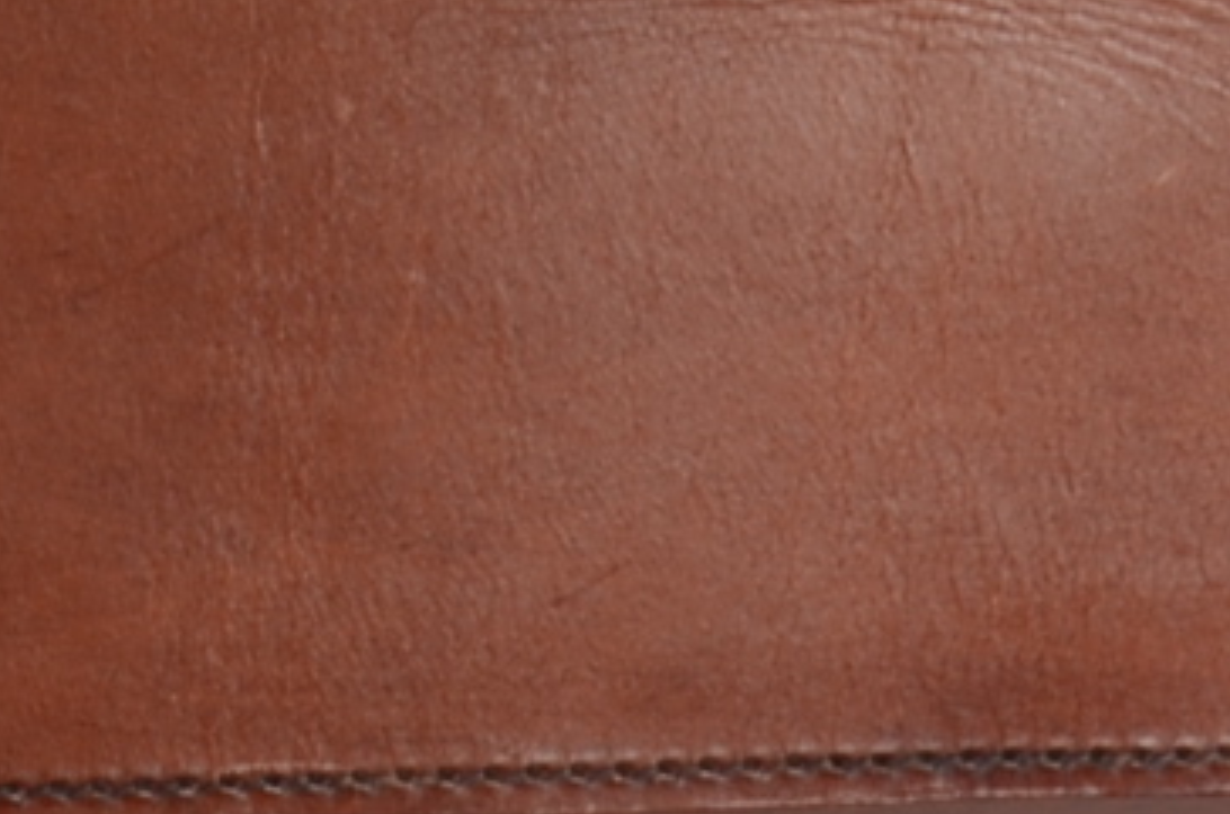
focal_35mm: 345
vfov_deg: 3.8
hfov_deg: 6.0
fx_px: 11762
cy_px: 2553
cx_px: 152
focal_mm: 34
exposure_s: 1/160
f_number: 10
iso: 125
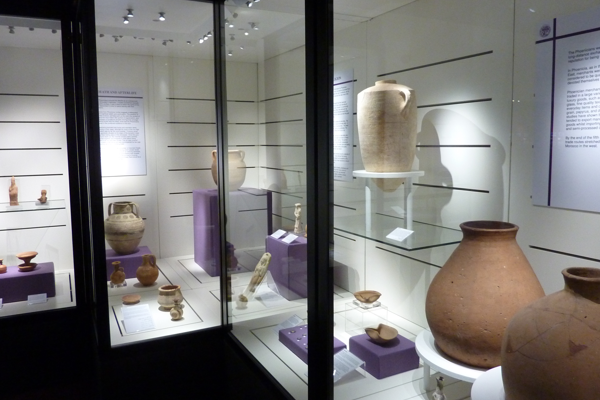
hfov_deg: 67.4
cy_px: 192
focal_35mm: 27
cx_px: 292
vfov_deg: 47.9
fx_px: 450
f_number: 3.3
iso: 400
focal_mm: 4.1
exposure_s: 1/25
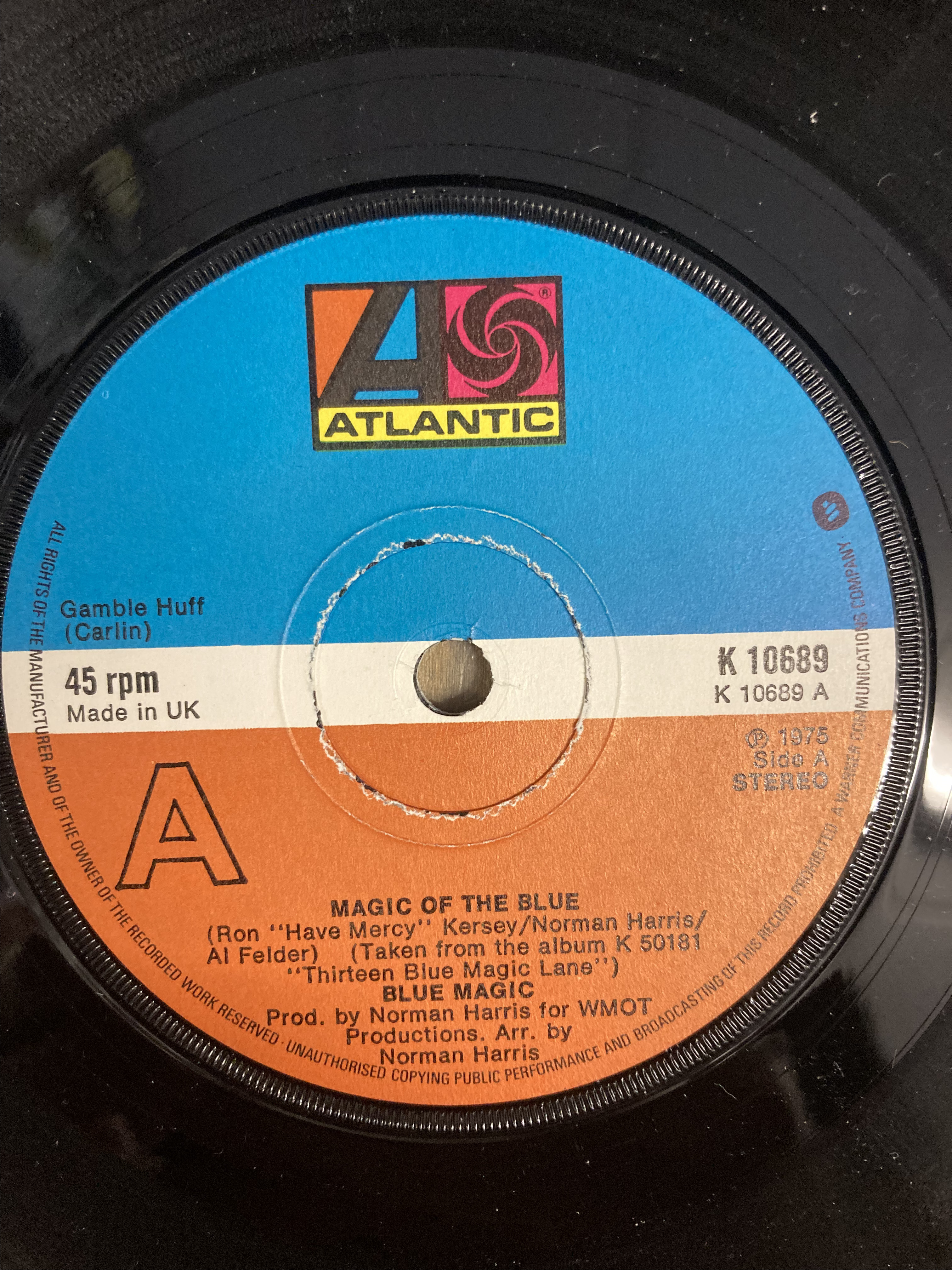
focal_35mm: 28
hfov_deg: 49.7
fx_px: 1027
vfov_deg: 63.4
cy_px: 635
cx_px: 476
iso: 320
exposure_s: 1/50
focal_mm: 3.99
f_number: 1.8
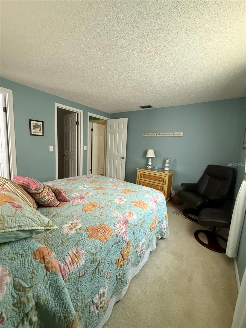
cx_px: 123
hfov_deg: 85.7
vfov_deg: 102.1
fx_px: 133
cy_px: 164
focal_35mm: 14
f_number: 2.2
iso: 500
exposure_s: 1/60
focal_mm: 2.22
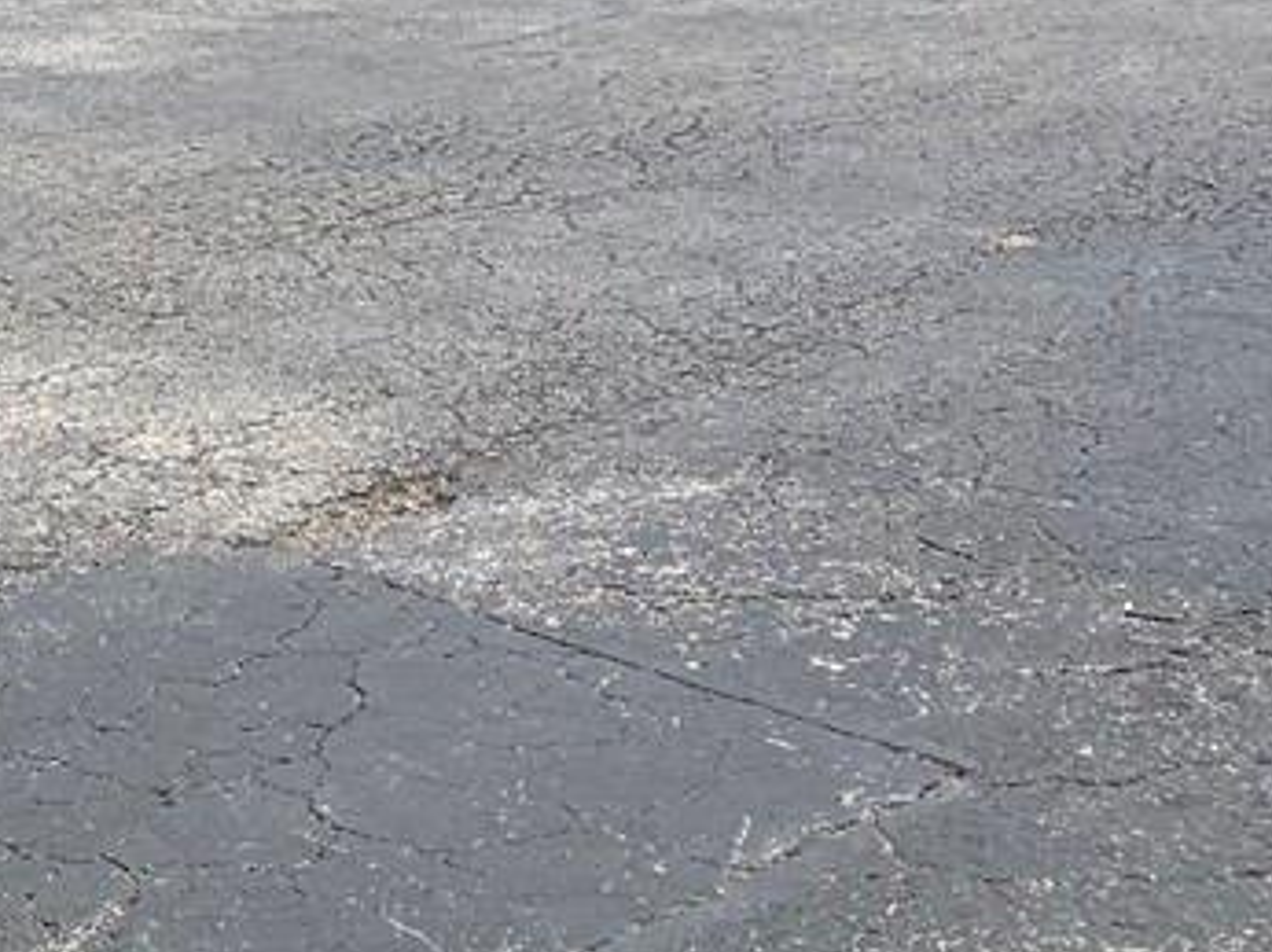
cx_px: -375
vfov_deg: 17.6
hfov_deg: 22.7
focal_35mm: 77
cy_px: -371
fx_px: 2827
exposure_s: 1/2625
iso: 32
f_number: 1.8
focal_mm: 4.25
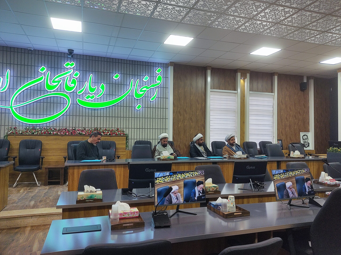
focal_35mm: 26
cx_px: 170
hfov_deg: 67.3
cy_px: 128
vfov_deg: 53.1
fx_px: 256
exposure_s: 1/100
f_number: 1.79
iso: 84
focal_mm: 4.71
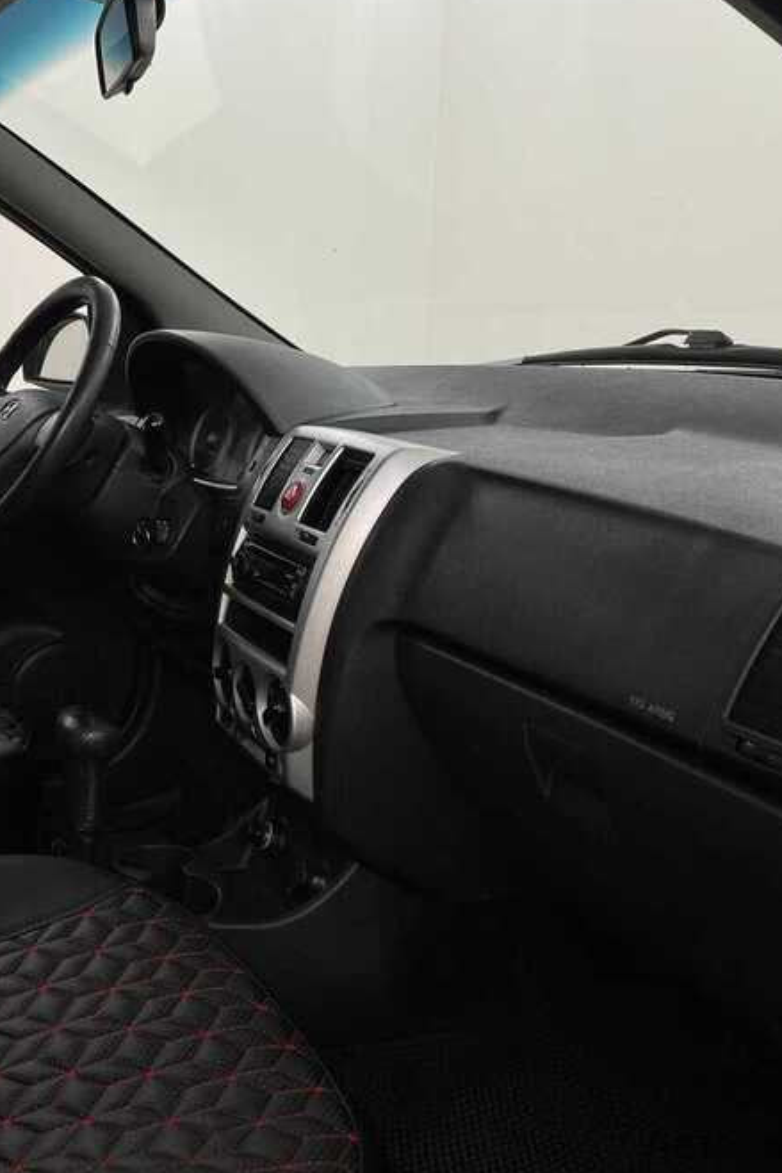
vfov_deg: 51.9
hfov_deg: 34.5
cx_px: 126
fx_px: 1205
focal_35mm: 37
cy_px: 577
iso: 40
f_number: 1.6
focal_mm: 4.2
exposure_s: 1/100
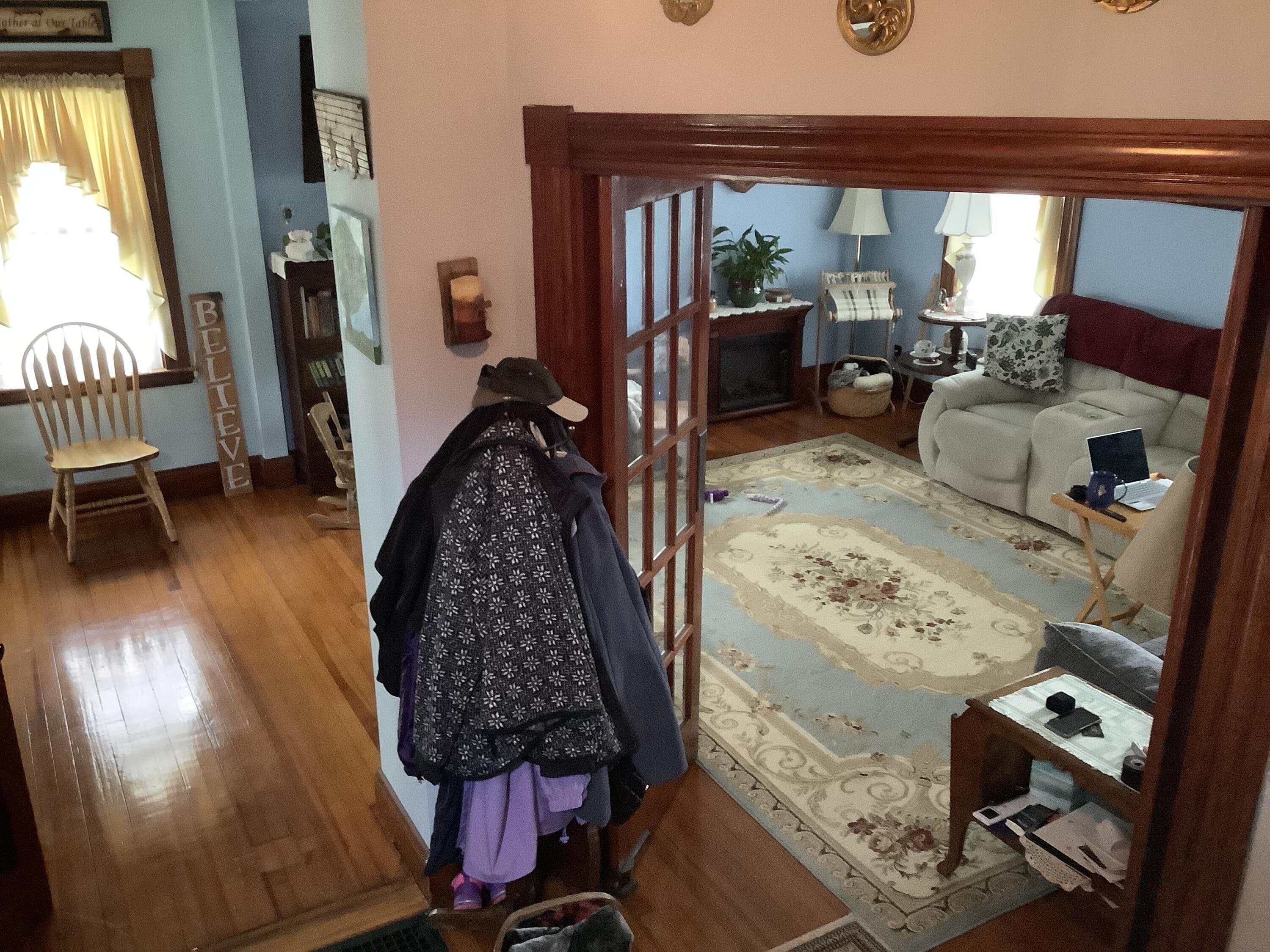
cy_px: 476
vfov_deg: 45.4
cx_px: 635
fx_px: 1137
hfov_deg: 58.4
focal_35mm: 31
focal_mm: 3.3
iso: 640
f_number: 2.4
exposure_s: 1/24
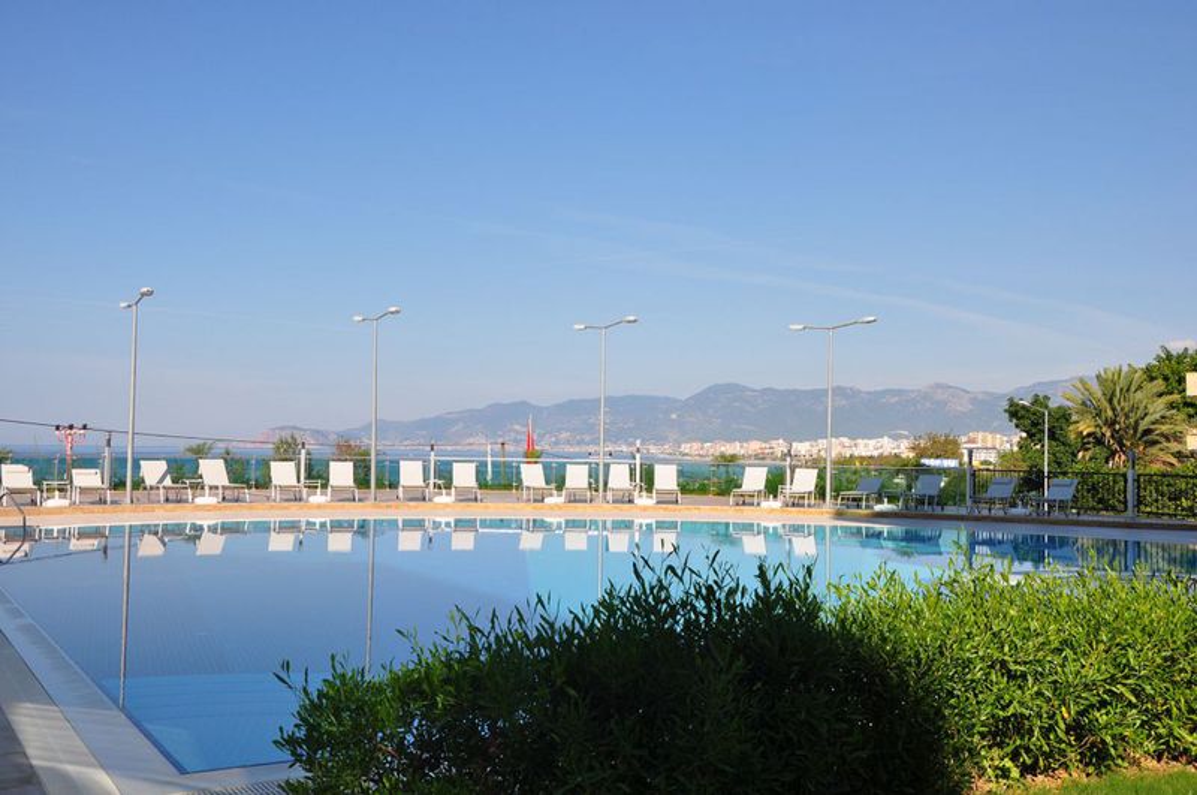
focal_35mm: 39
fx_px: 1295
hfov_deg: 49.6
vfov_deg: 34.1
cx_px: 598
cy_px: 398
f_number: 10
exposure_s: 1/320
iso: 200
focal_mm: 26
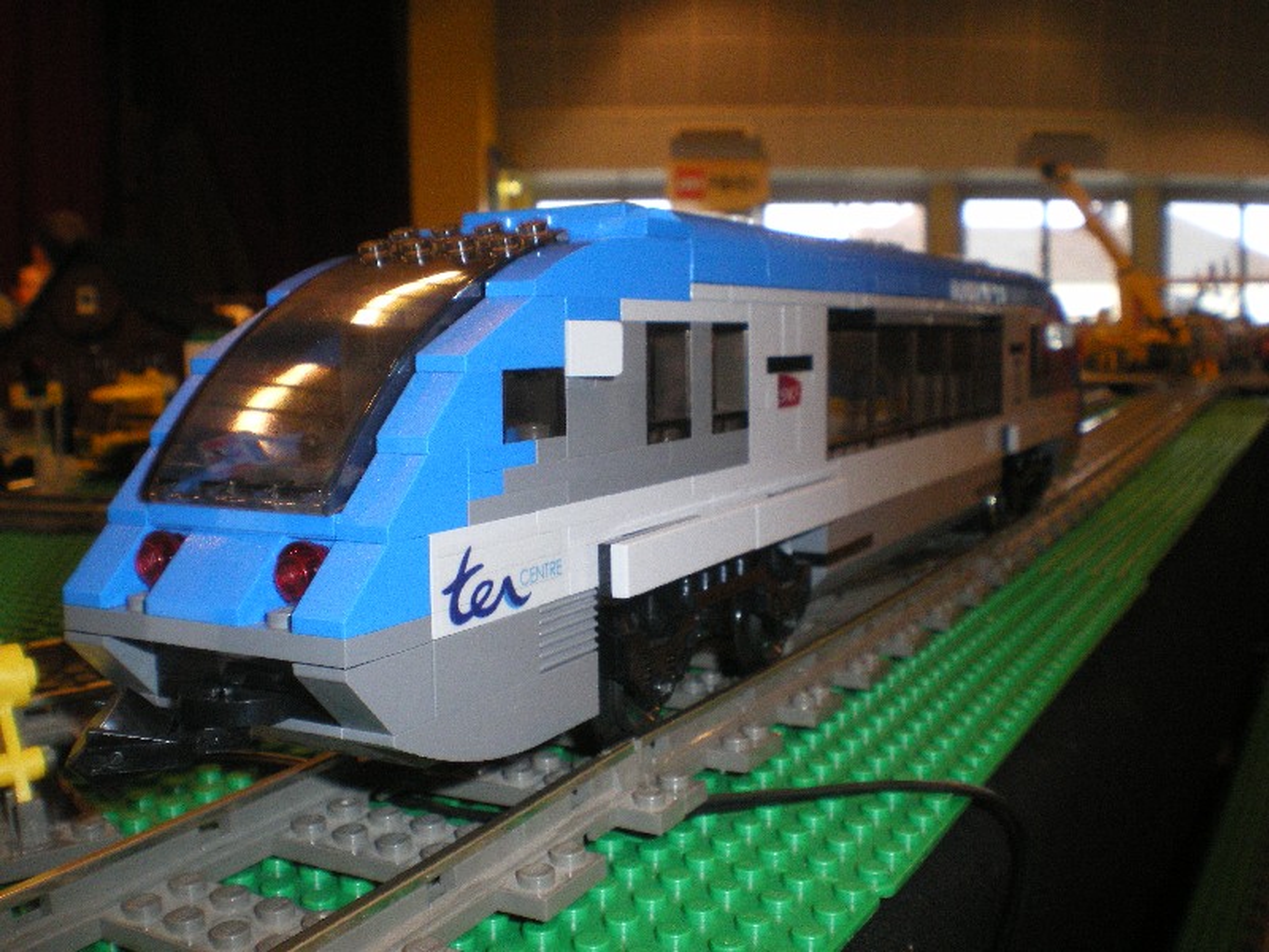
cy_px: 476
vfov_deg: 39.7
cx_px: 634
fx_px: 1320
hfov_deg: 51.4
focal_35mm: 36
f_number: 4.6
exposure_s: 1/50
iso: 400
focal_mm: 6.3
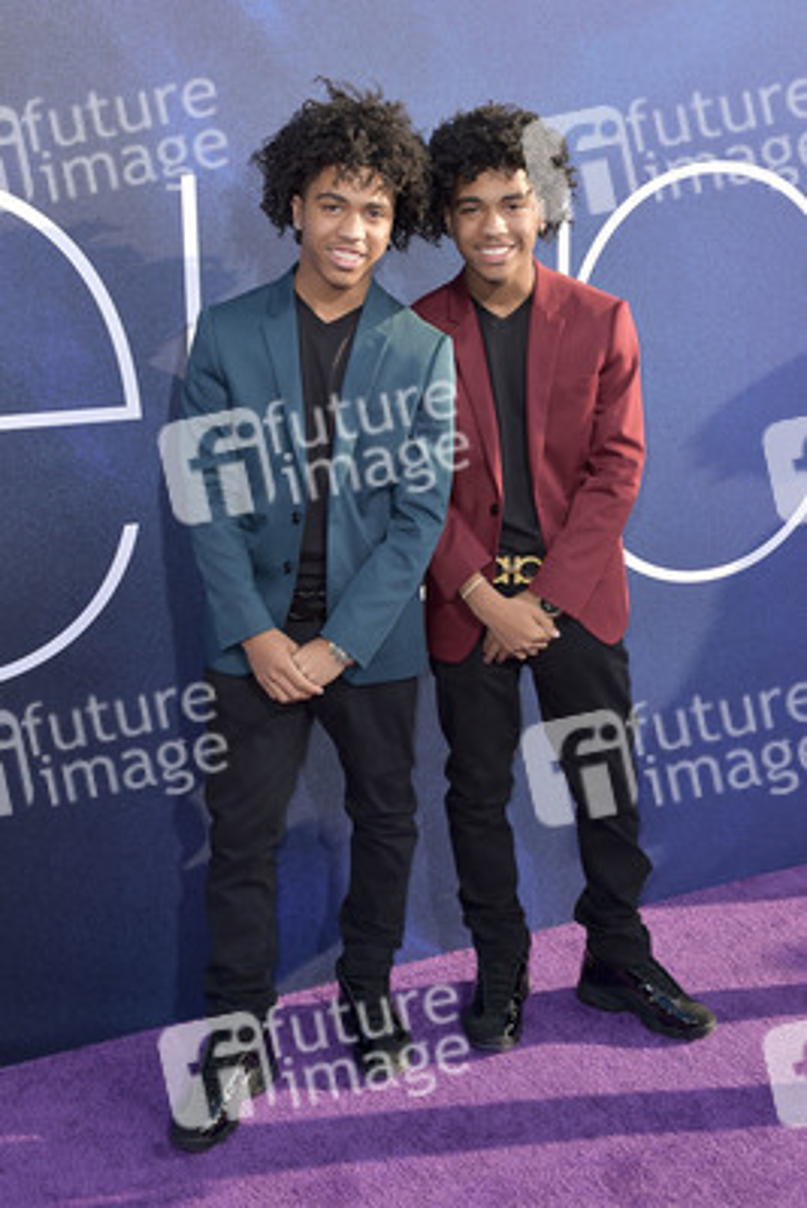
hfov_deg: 36.9
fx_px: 1209
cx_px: 404
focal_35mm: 36
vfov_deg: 53.1
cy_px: 604
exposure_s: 1/250
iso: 125
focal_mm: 36
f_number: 7.1
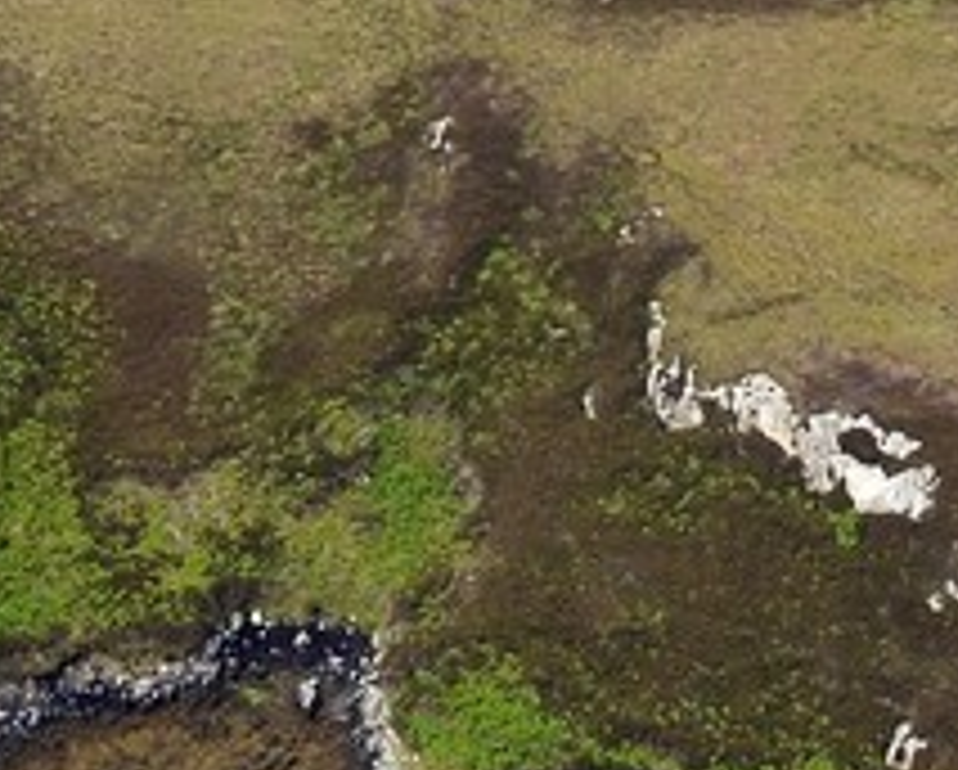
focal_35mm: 492
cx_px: 544
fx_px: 13969
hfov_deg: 3.9
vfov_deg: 3.1
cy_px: -1878
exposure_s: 1/800
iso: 200
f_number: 5
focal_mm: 70
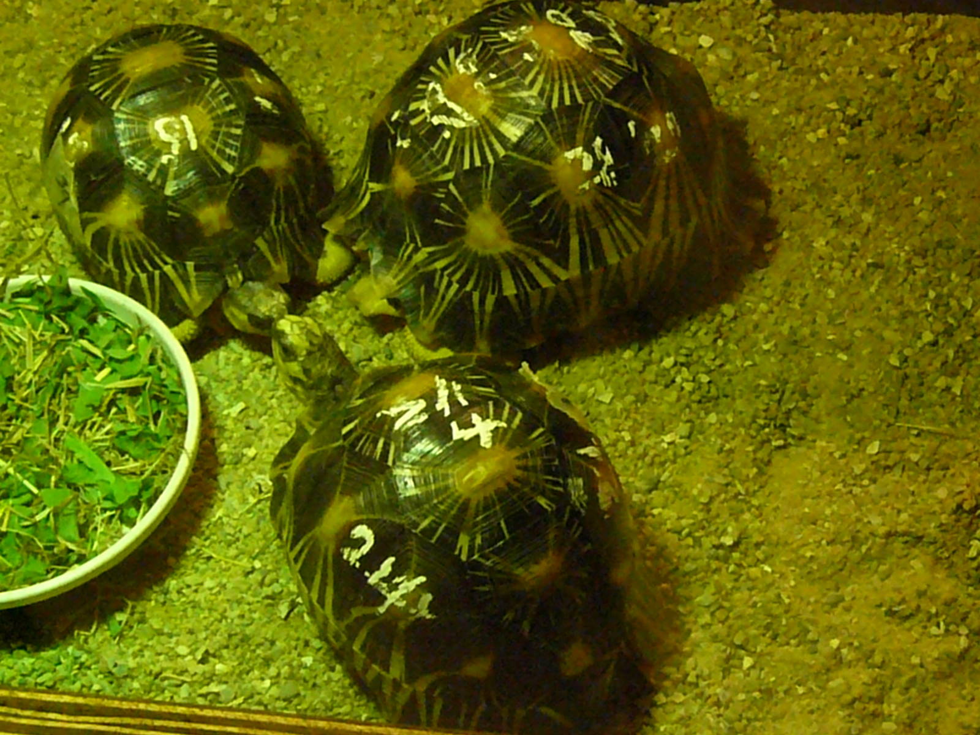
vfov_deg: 19.1
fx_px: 2180
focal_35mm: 77
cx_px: 490
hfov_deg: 25.3
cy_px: 368
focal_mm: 12.9
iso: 3200
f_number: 5.6
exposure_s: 1/320
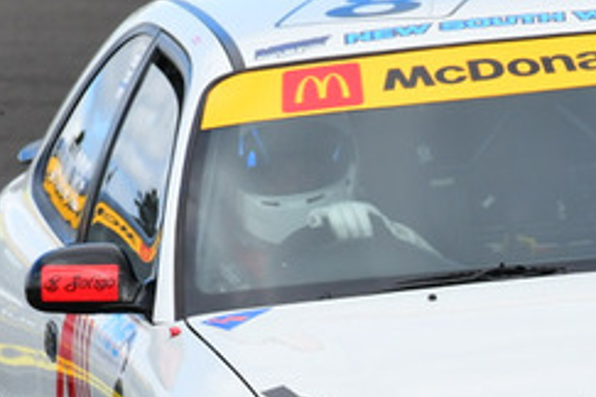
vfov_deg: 0.6
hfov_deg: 0.8
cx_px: 459
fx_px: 40823
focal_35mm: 2466
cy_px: 358
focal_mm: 500
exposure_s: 1/500
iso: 400
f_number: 9
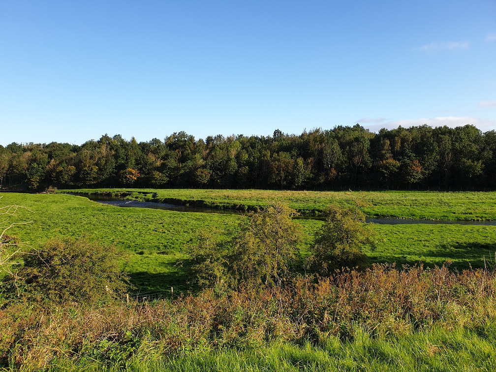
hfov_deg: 67.3
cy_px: 186
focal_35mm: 26
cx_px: 248
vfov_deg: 53.1
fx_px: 373
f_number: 2.4
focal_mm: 4.3
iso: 50
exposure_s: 1/866
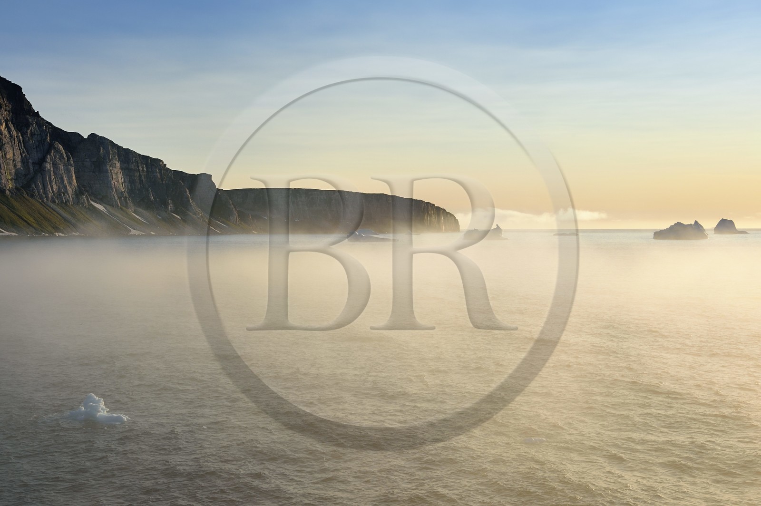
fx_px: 1098
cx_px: 380
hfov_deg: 38.2
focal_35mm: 52
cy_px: 253
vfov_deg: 25.9
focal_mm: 52
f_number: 14
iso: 200
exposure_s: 1/320
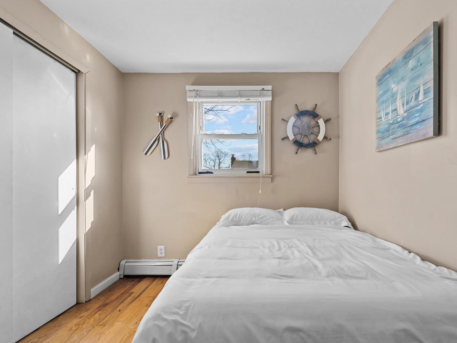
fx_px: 211
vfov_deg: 78.1
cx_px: 246
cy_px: 178
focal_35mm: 16
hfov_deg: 94.3
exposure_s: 1/13
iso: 200
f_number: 8
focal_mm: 14
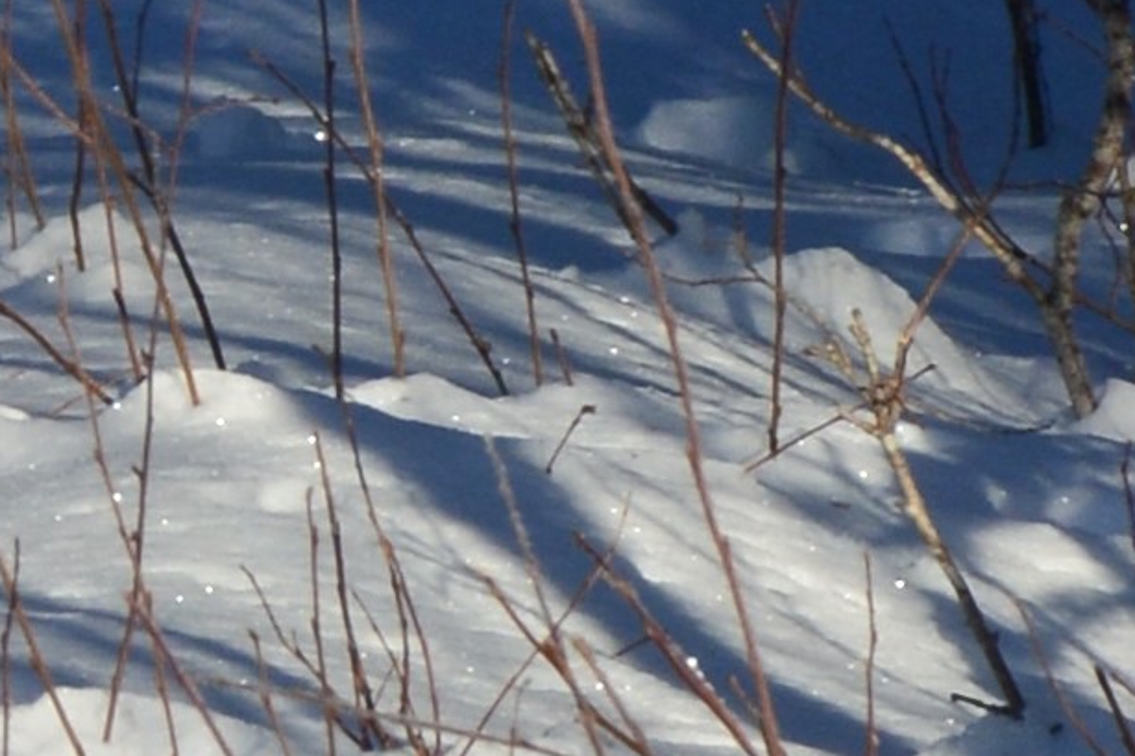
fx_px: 21526
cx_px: -2526
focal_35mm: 683
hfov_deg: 3.0
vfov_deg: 2.0
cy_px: -5
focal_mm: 70
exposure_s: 1/400
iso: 200
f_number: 10
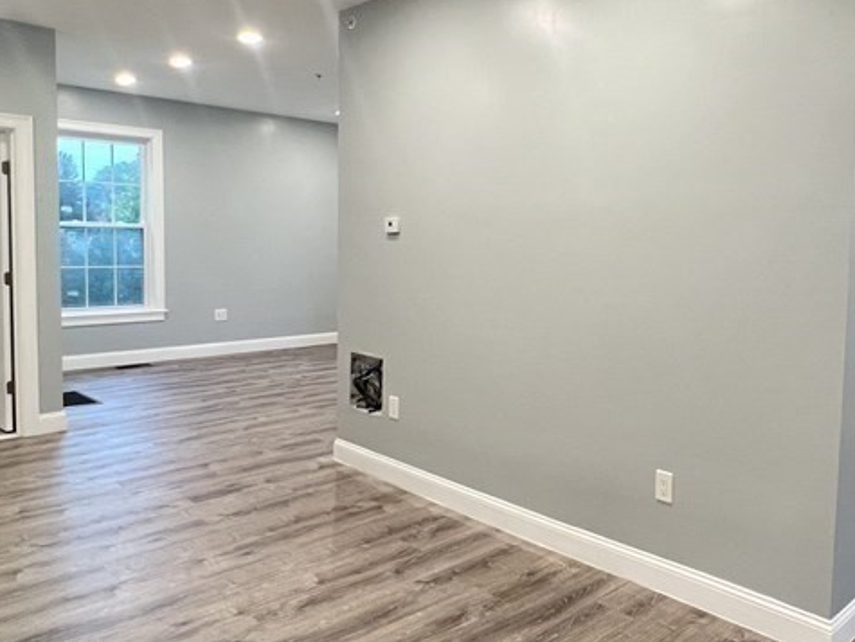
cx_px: 608
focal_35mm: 28
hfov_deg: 60.9
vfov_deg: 49.7
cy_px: 279
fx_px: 692
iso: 200
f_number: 1.8
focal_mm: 1.57
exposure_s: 1/60
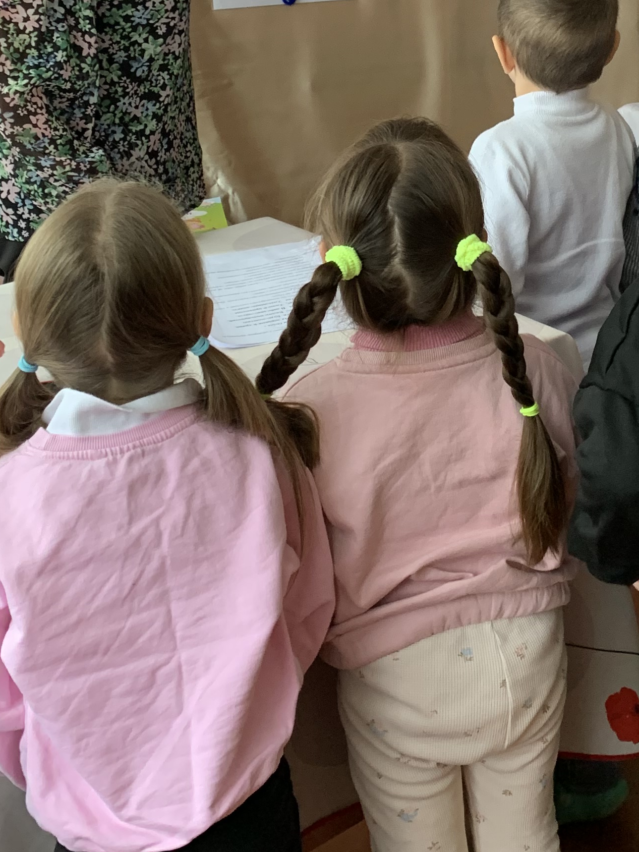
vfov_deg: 30.4
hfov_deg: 23.7
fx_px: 1502
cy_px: 94
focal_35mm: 61
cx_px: 493
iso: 160
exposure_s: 1/60
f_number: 1.8
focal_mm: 4.25
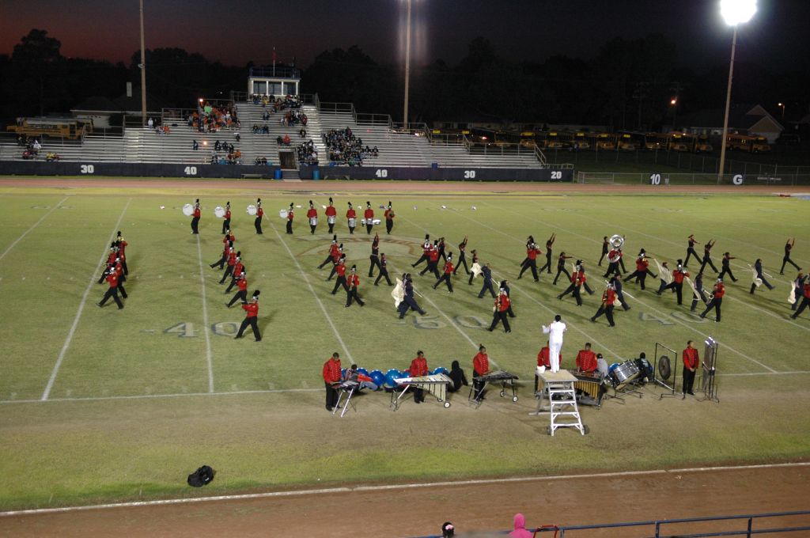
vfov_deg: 31.8
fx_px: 944
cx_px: 405
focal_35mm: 42
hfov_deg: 46.5
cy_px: 269
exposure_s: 1/60
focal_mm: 28
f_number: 2.8
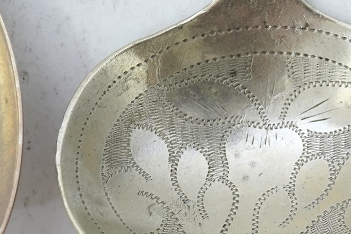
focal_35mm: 134
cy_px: 125
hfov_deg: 14.3
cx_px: 518
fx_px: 1307
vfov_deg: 10.2
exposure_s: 1/50
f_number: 13
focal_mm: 30
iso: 320
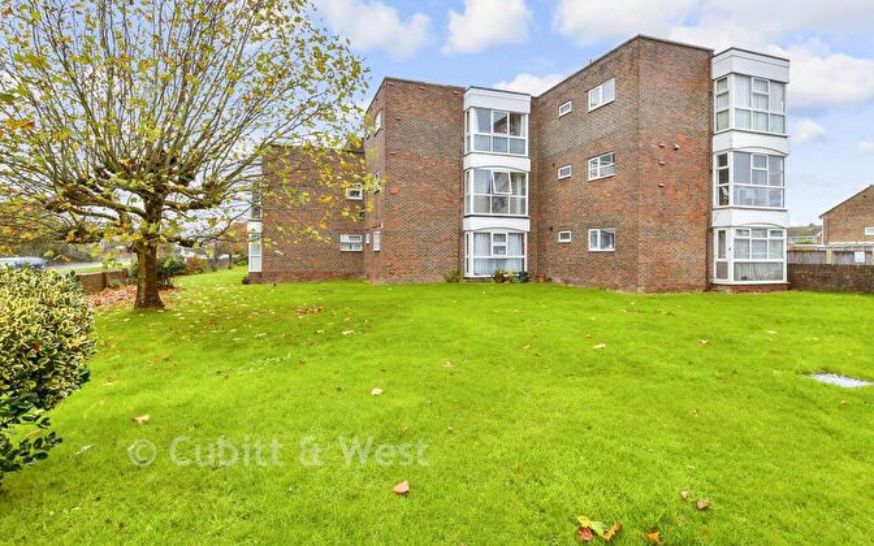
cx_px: 424
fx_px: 405
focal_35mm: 17
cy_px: 244
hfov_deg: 94.3
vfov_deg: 67.8
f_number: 8
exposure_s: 1/15
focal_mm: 11
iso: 200
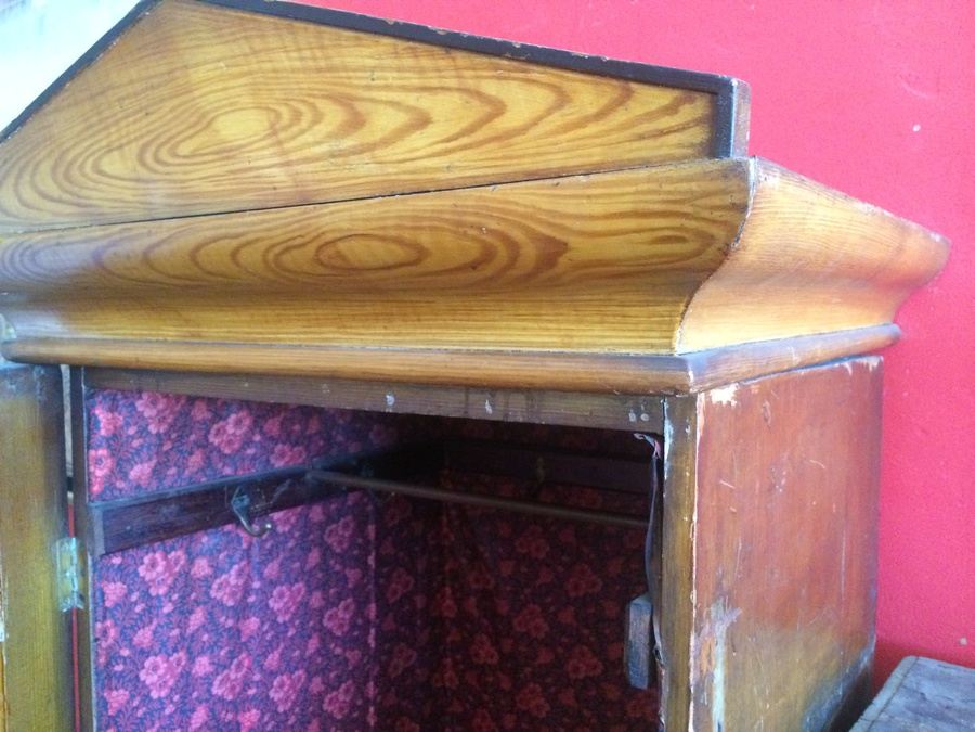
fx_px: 845
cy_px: 366
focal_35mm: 30
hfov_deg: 60.0
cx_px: 488
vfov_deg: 46.8
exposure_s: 1/15
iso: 400
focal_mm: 4.12
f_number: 2.2
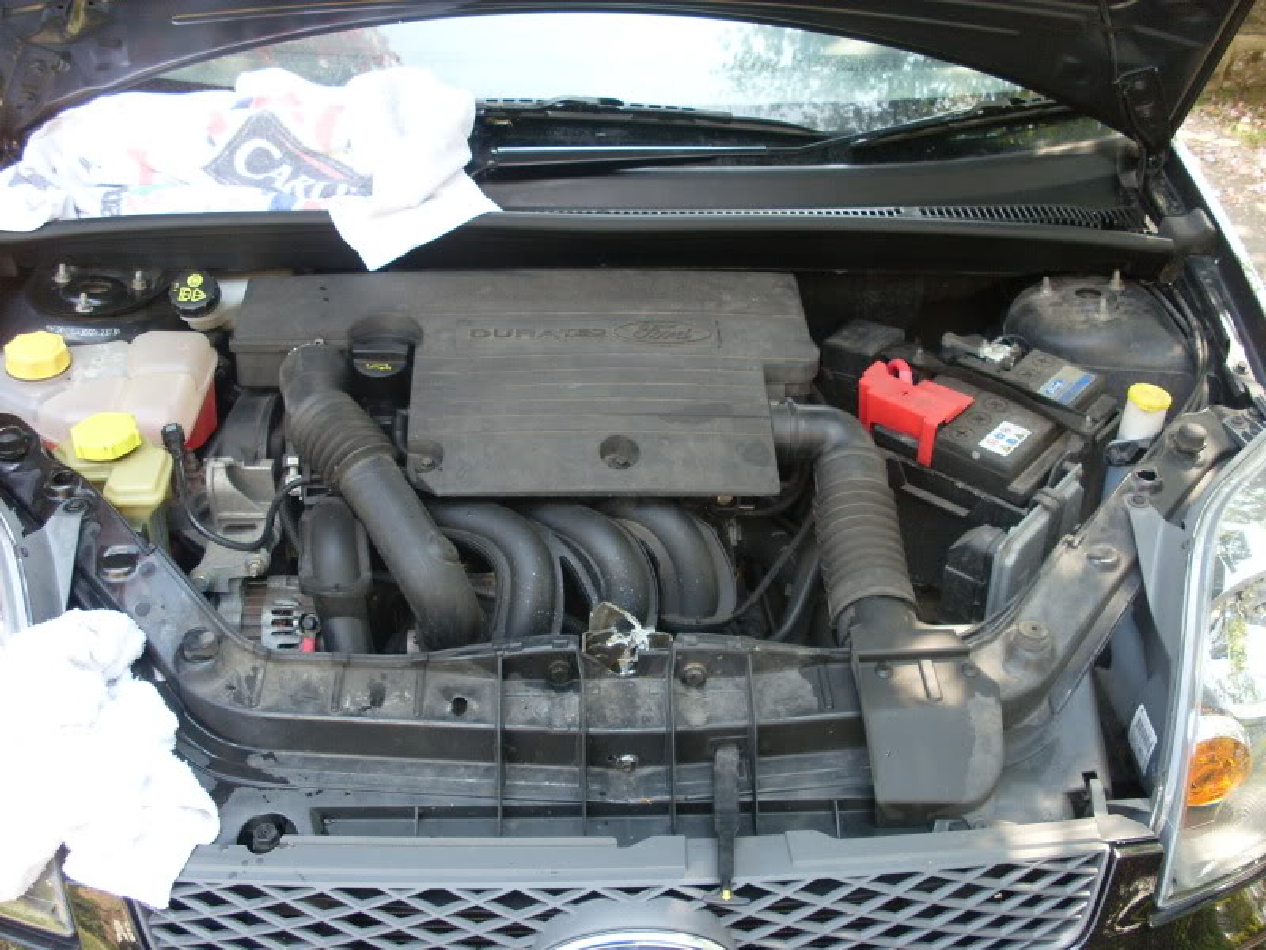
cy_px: 475
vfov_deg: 37.7
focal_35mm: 38
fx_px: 1390
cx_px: 633
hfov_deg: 49.0
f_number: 3
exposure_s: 1/90
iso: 100
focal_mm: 6.3
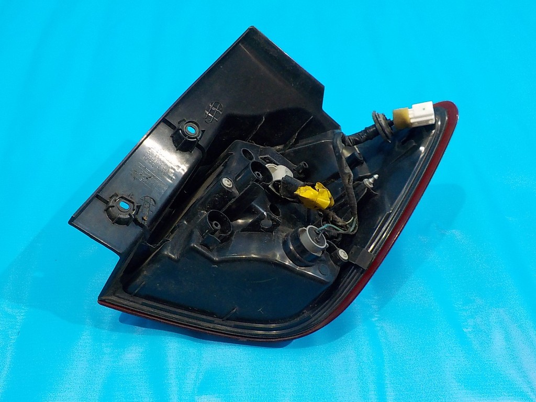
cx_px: 268
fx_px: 465
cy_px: 201
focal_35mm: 30
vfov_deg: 46.8
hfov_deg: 60.0
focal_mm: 4.1
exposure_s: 1/30
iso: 320
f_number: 3.3
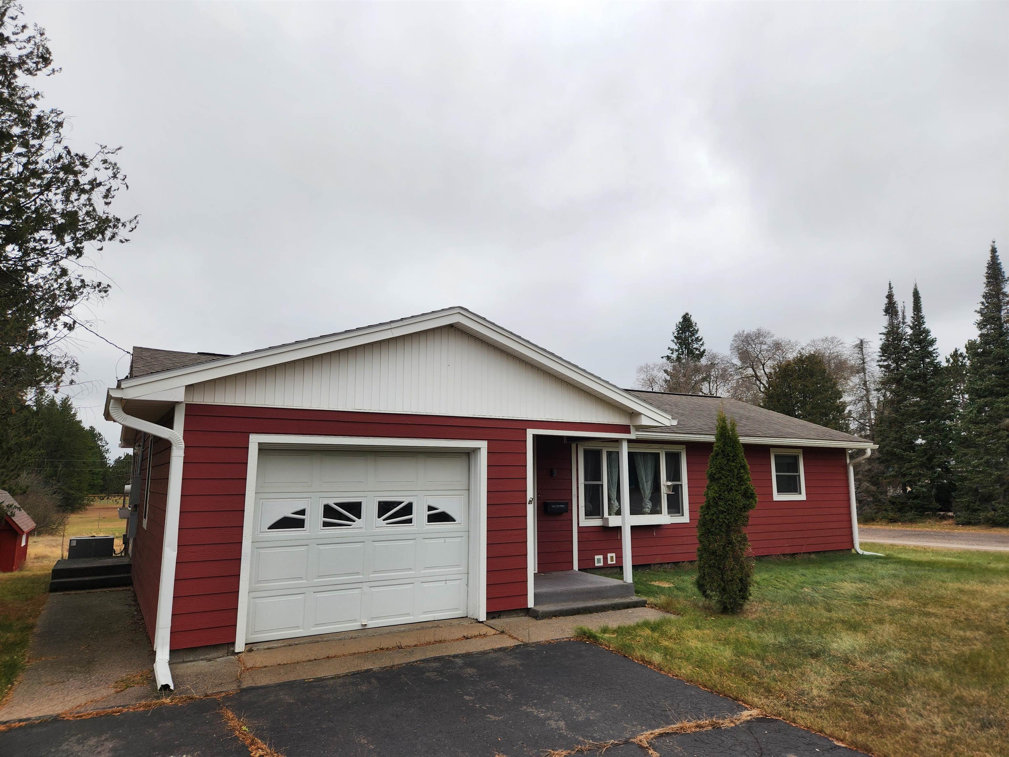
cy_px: 378
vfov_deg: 58.9
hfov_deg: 73.9
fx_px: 670
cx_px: 504
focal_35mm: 23
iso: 20
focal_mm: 5.4
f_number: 1.8
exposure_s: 1/1321
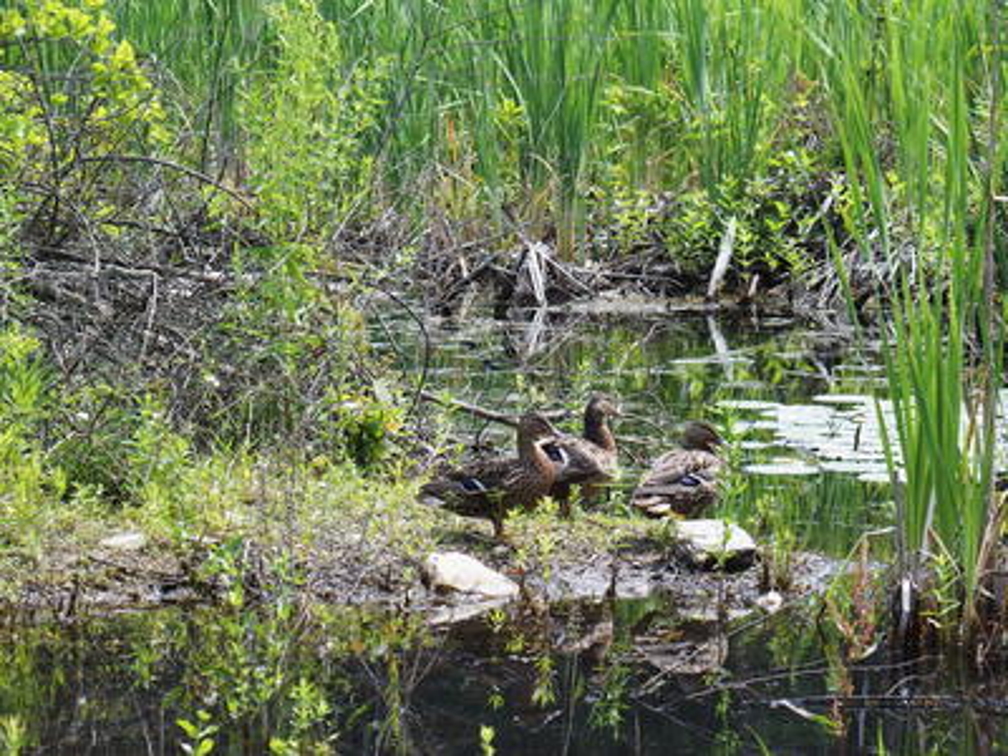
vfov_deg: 9.9
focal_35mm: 150
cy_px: 378
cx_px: 504
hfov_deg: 13.2
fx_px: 4368
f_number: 3.5
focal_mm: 31.8
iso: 100
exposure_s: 1/400
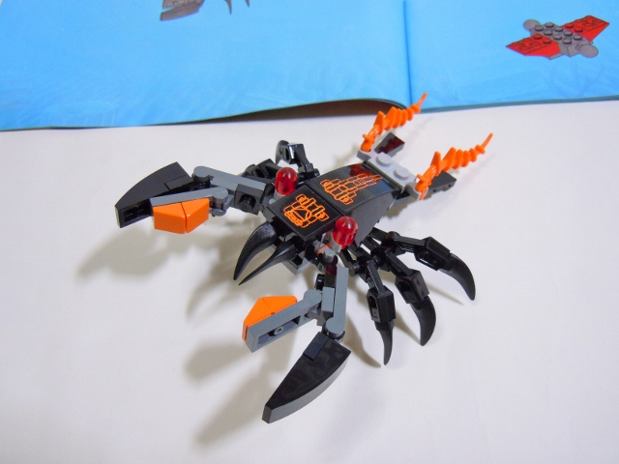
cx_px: 310
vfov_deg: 46.8
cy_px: 232
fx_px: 536
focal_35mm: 30
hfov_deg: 60.0
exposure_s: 1/15
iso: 400
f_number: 3.5
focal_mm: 5.4
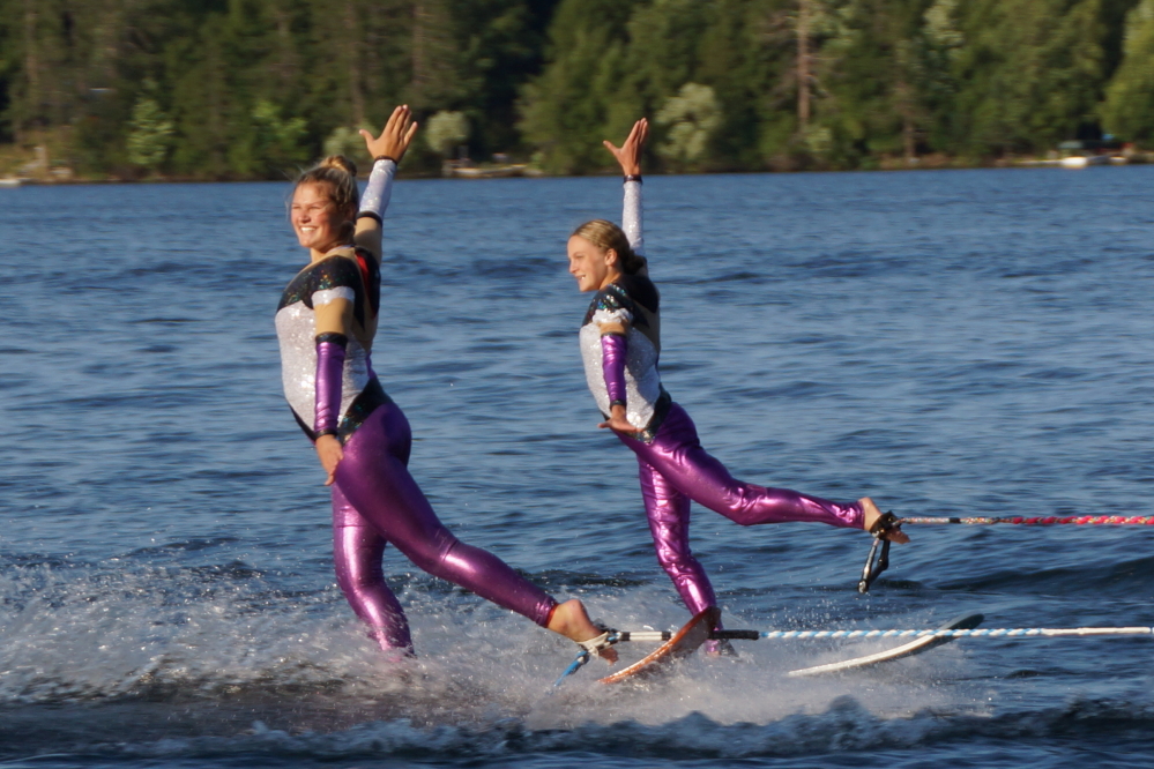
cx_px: 577
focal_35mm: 128
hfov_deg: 16.1
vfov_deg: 10.8
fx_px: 4087
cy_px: 384
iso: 100
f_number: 5.6
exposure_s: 1/200
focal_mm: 85
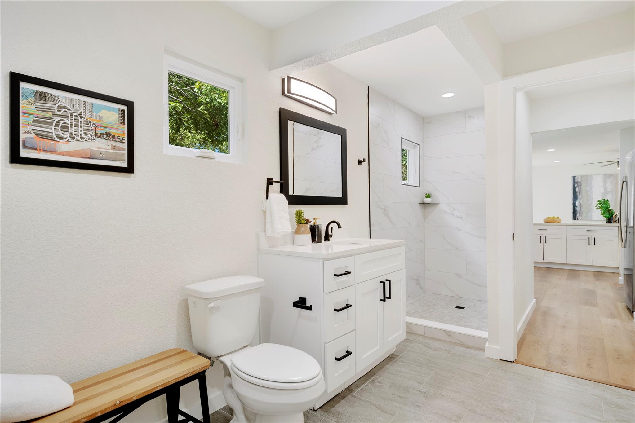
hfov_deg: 86.9
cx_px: 318
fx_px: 335
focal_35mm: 19
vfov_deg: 64.5
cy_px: 212
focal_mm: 19
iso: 320
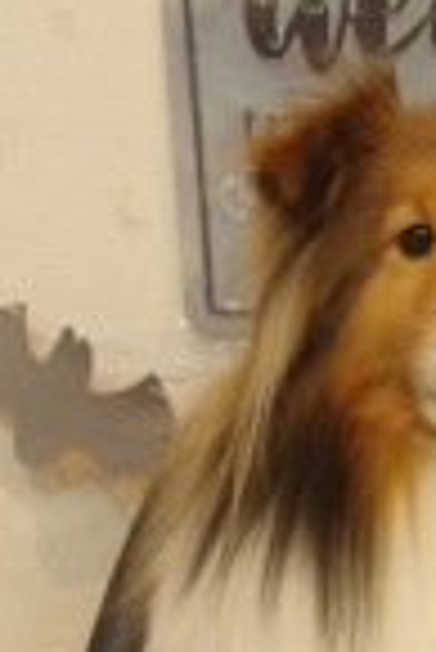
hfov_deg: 8.7
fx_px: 2845
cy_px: 603
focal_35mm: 157
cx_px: 454
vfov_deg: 12.9
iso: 3200
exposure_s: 1/60
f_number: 7.1
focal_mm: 38
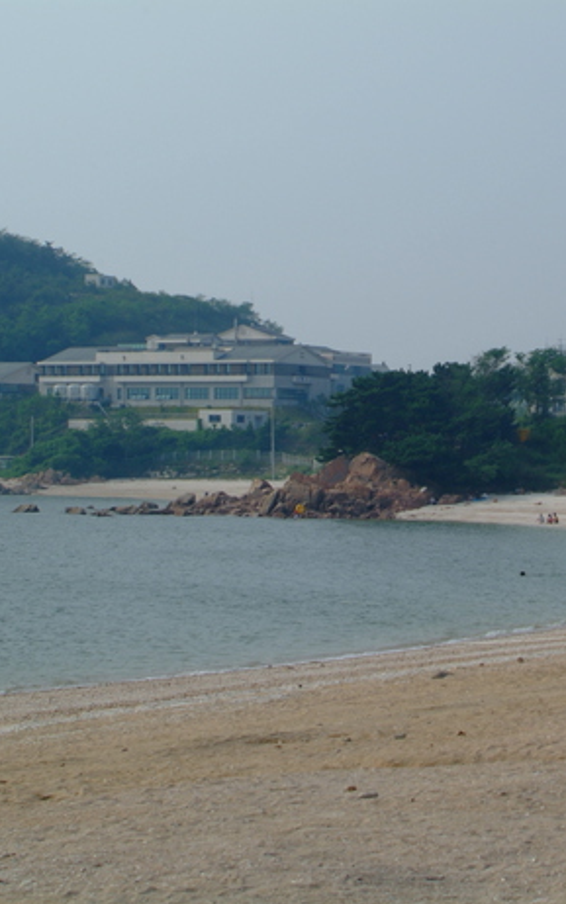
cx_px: 524
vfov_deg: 19.8
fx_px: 2590
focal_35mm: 105
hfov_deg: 12.4
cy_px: 452
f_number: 8
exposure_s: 1/250
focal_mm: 45
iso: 100
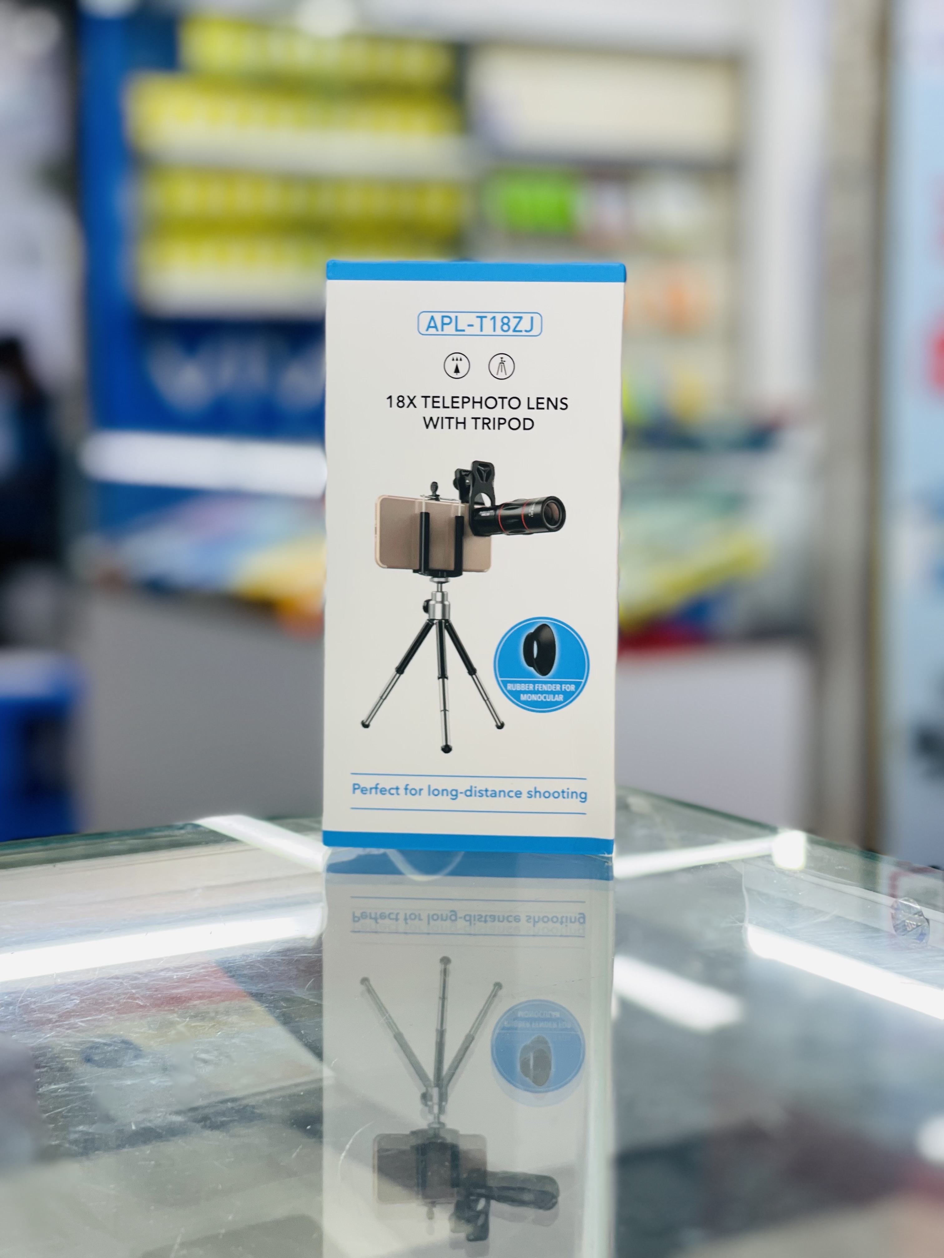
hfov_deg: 22.9
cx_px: 472
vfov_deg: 30.3
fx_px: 2327
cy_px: 629
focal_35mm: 64
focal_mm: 7.5
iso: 50
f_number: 2.2
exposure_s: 1/100
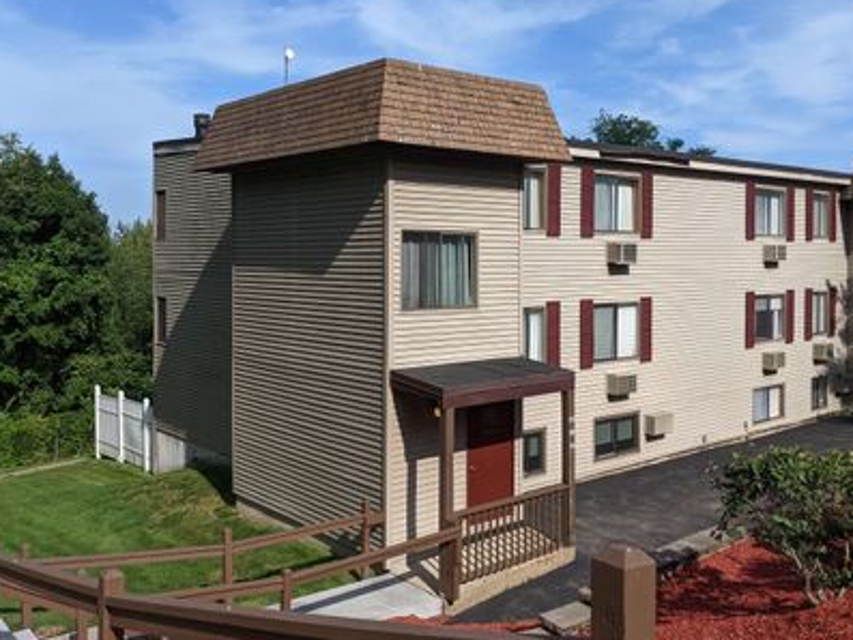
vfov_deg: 41.7
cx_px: 460
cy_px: 270
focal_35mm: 34
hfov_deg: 53.9
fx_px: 838
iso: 60
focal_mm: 4.44
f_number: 1.8
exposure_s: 1/3906
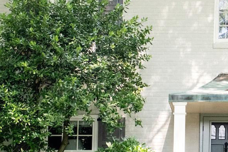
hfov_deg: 15.8
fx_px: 804
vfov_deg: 10.7
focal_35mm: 127
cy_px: 18
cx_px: 229
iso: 320
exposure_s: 1/70
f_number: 9
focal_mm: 24.2
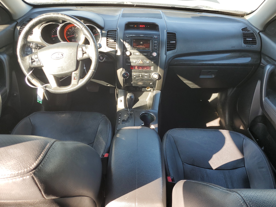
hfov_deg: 67.3
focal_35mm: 26
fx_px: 207
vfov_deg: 53.1
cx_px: 138
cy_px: 104
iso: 50
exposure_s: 1/161
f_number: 1.5
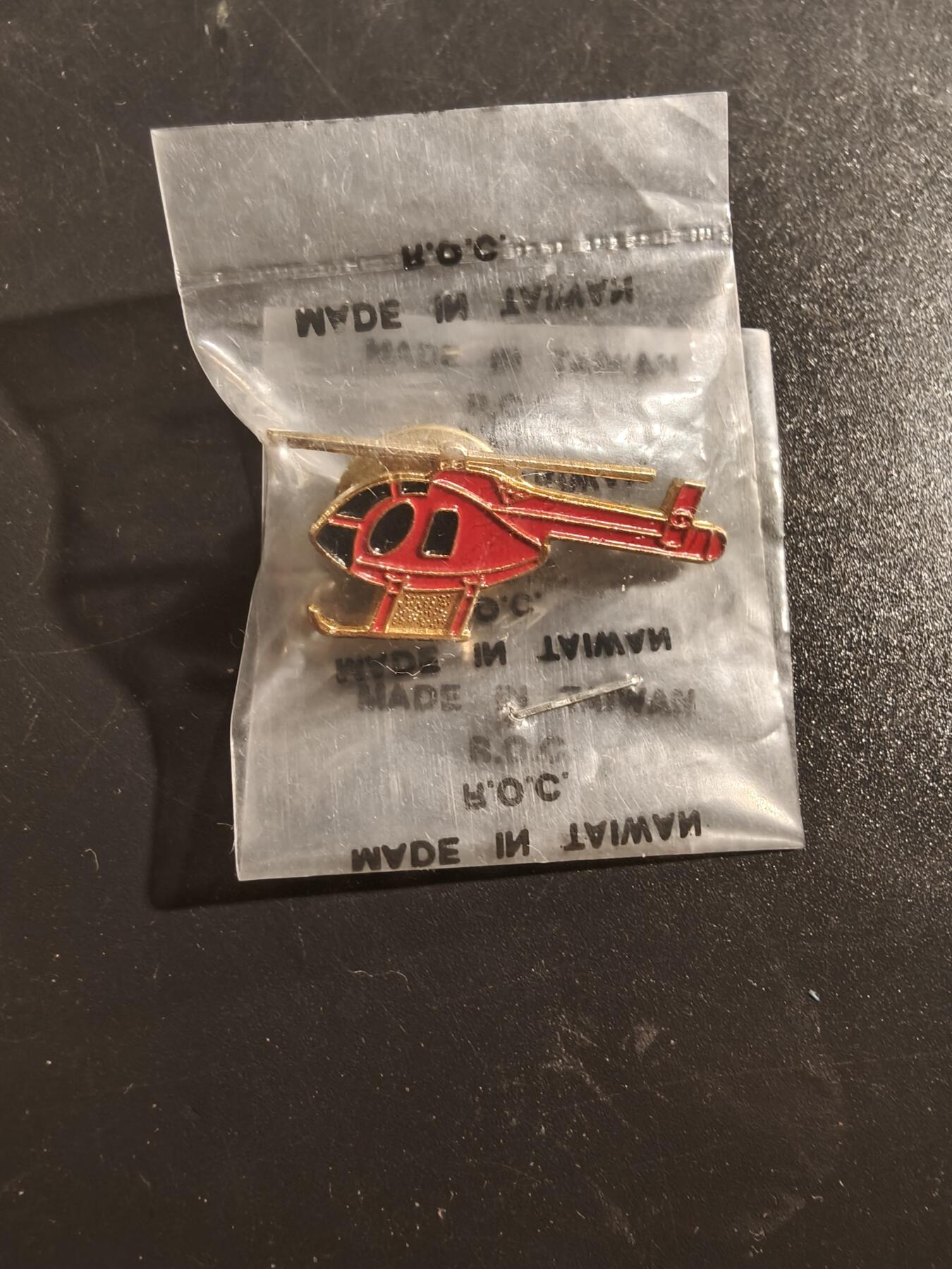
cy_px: 634
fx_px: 843
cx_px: 476
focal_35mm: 23
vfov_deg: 73.9
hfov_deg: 58.9
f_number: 2
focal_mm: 2.32
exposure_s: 1/50
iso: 250
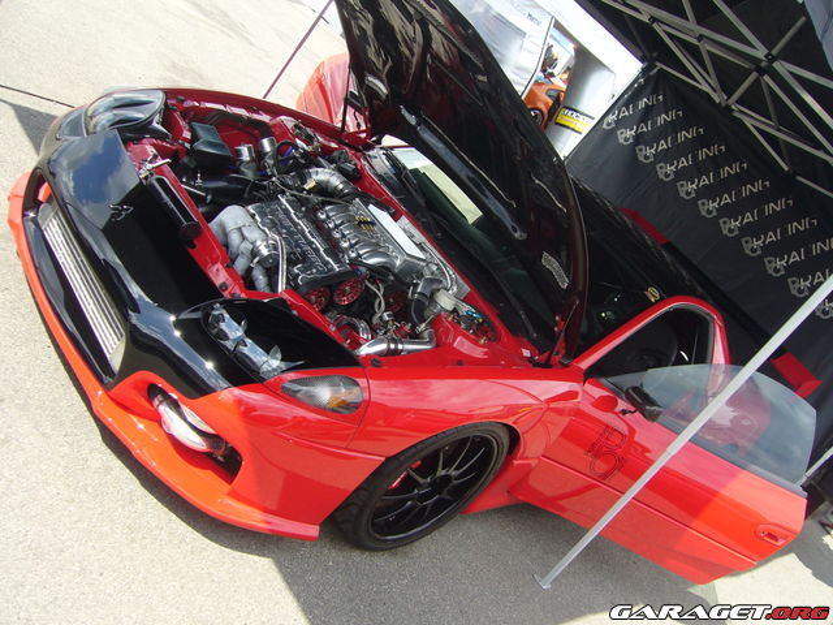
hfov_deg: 52.6
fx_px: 842
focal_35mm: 35
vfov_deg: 40.7
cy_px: 312
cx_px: 416
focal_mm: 5.8
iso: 80
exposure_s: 1/125
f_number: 5.6
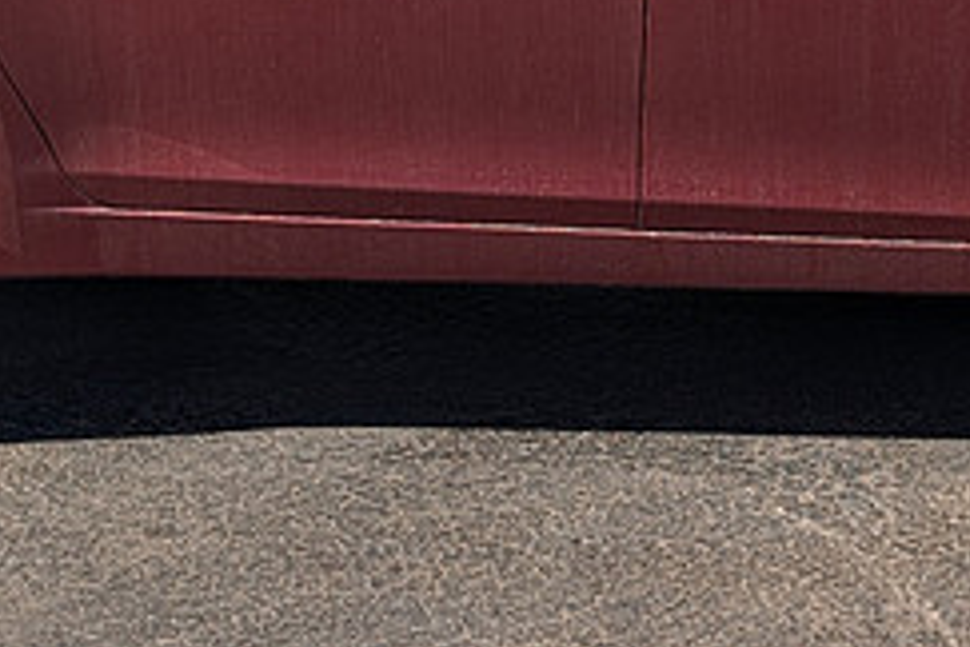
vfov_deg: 12.8
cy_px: -60
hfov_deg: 19.2
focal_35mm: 105
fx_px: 2829
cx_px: 846
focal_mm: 6.9
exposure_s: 1/7194
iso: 19
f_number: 1.68
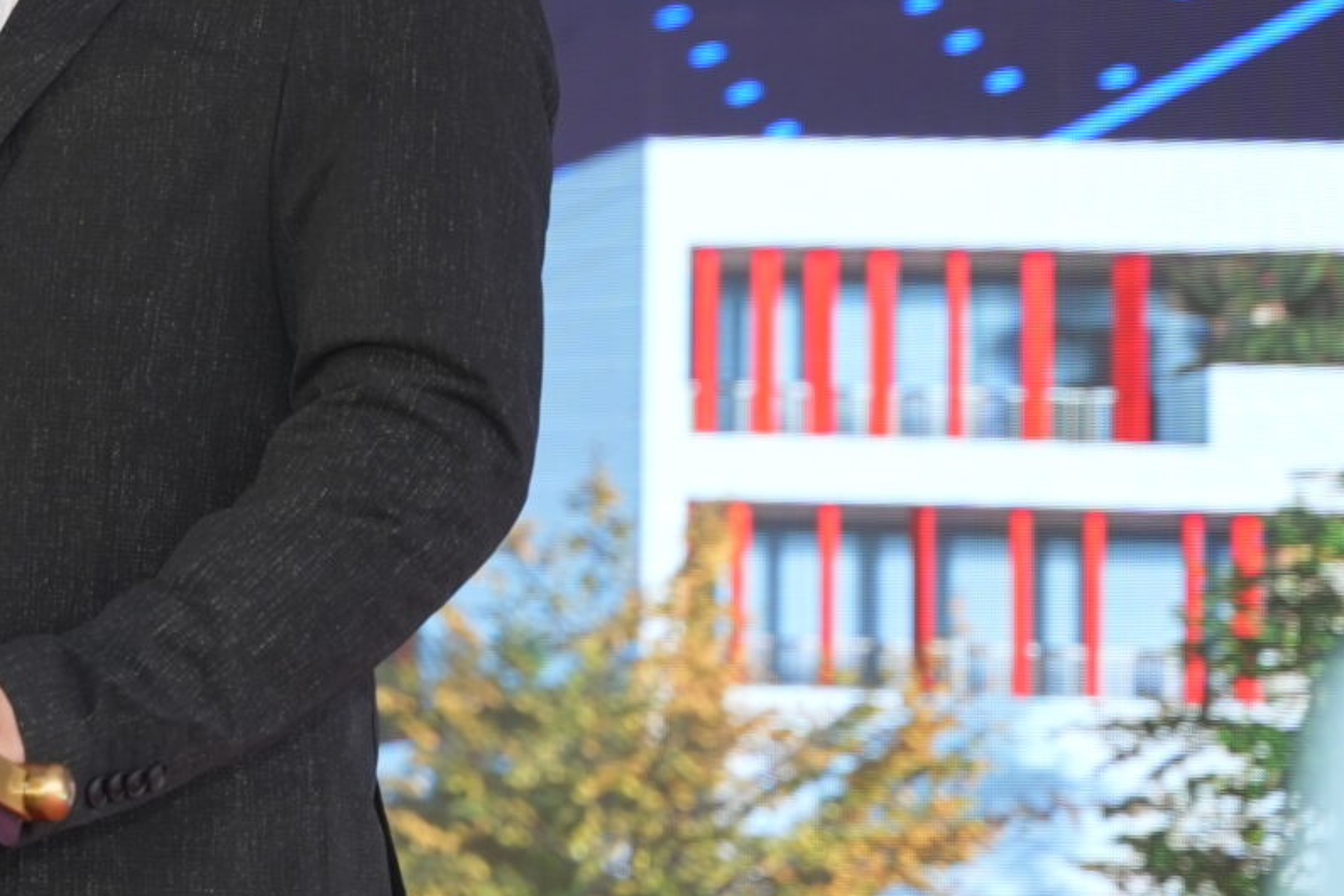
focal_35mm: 192
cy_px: 101
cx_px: -651
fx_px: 7165
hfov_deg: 10.4
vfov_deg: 7.1
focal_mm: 59.6
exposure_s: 1/100
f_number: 2.8
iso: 320
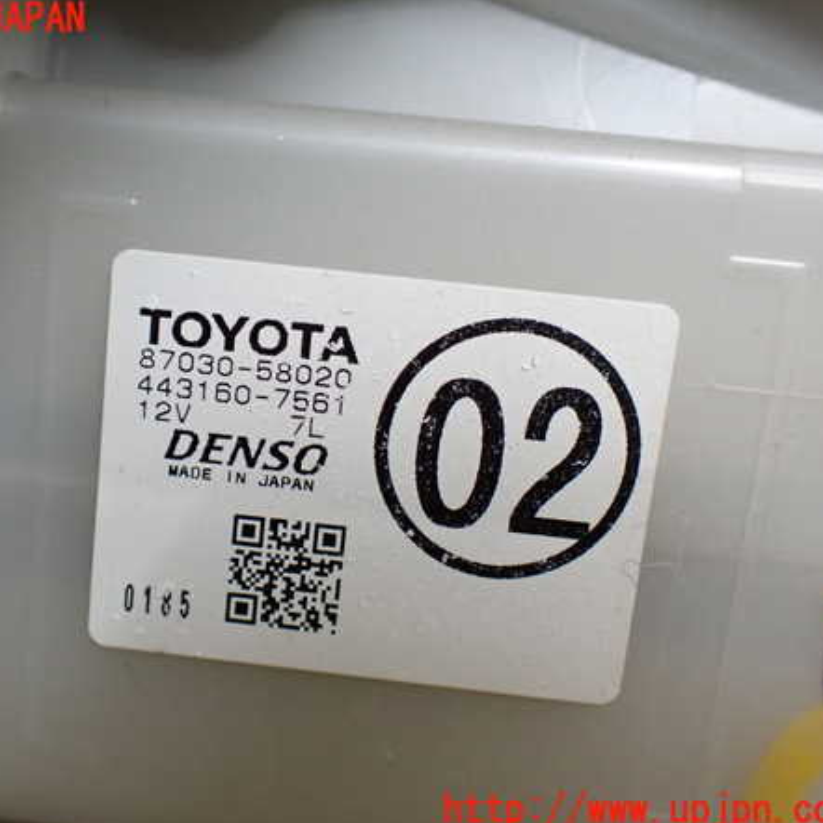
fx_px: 968
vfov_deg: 46.0
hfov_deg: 45.6
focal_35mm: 36
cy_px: 415
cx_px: 305
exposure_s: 1/80
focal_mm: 5.4
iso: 800
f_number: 2.3
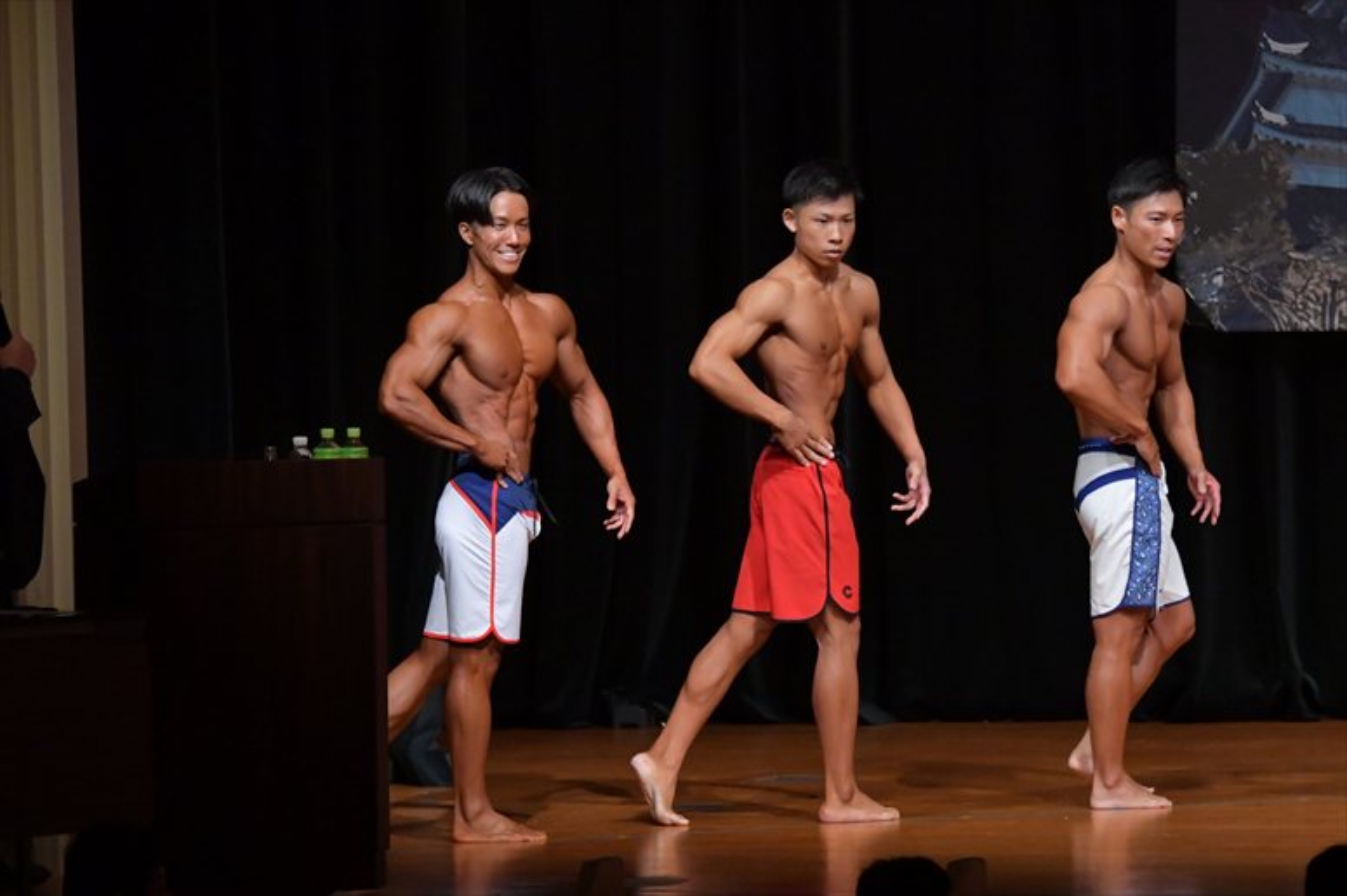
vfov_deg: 5.4
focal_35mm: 255
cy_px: 448
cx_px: 674
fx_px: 9537
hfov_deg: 8.1
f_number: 5.6
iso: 5000
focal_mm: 170
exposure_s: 1/400
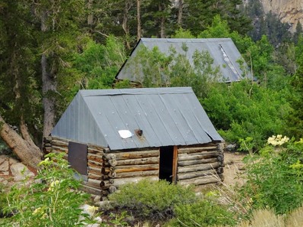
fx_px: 928
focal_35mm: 106
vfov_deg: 14.0
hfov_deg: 18.5
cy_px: 113
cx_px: 152
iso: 500
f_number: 7.1
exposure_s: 1/125
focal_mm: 17.97
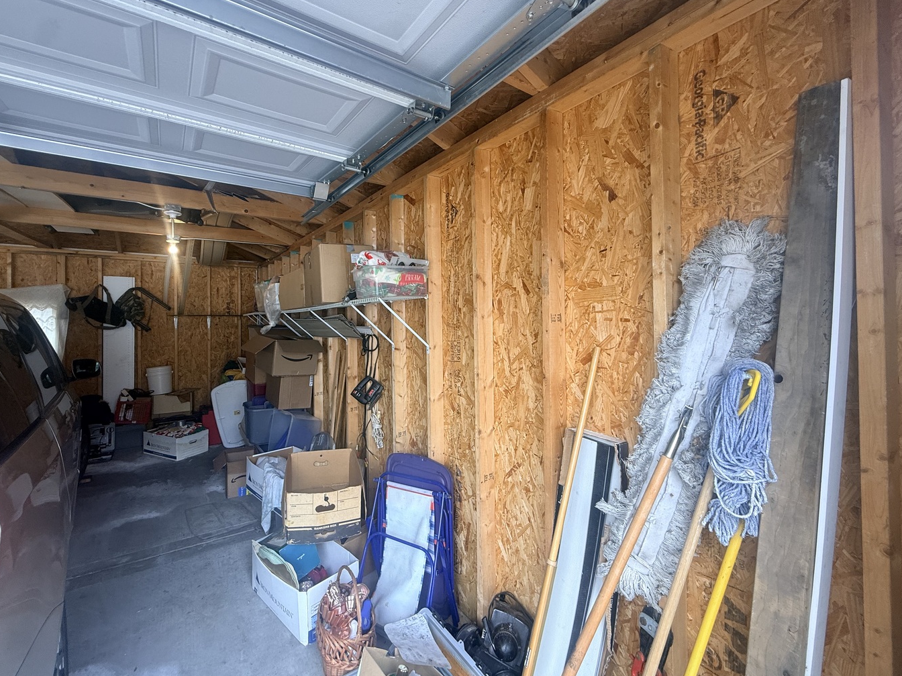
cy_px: 317
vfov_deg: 81.6
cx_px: 421
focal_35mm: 15
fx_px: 391
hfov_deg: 98.0
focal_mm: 2.22
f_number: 2.2
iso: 80
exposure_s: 1/99
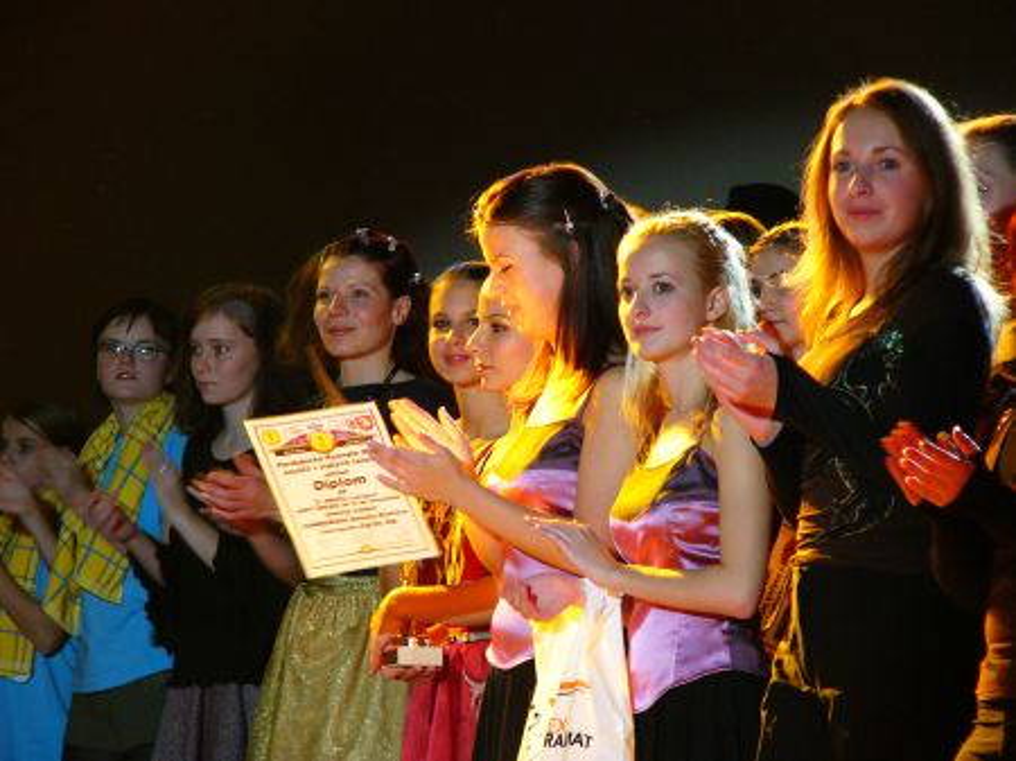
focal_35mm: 240
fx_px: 7040
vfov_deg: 6.2
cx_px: 508
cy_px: 380
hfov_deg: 8.3
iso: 200
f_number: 2.8
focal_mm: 39.9
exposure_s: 1/30
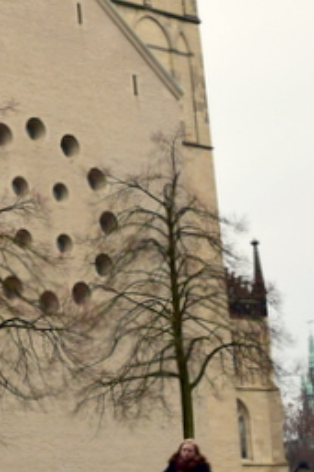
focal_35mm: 84
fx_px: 1100
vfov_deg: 23.2
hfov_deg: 15.1
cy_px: -2
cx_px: -154
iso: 400
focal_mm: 18
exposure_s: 1/60
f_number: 8
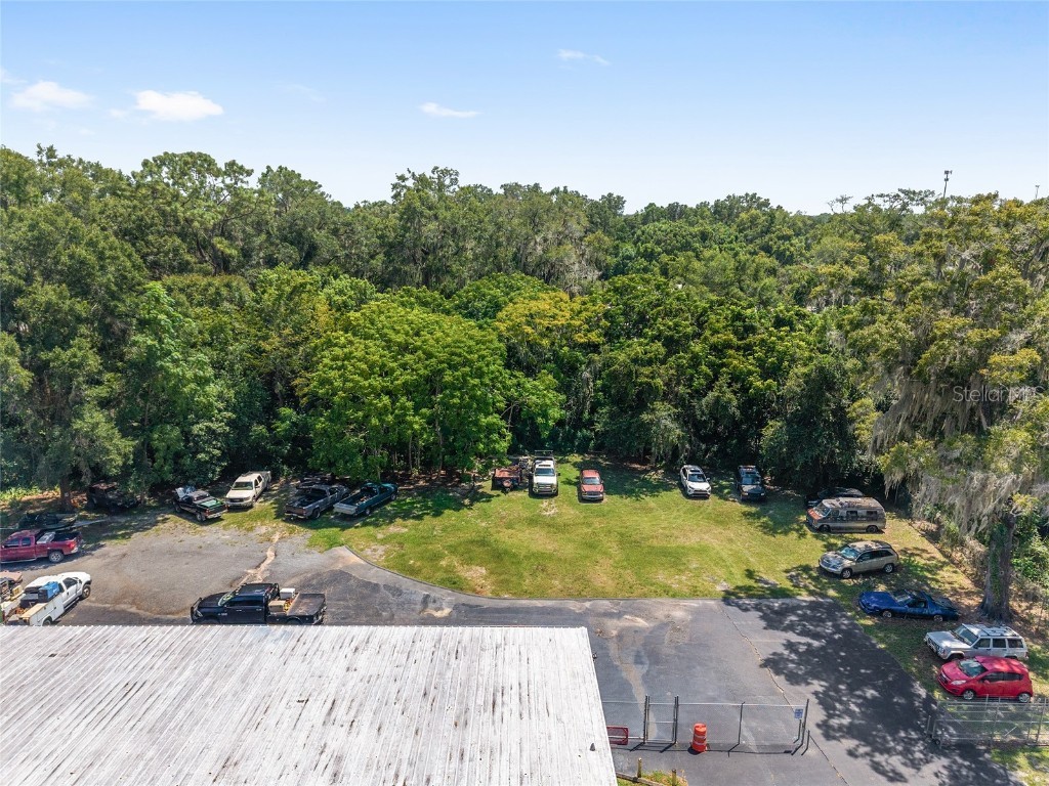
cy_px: 393
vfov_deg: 56.8
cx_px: 524
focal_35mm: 24
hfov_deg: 71.6
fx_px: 727
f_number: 1.8
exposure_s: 1/4000
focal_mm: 8.67
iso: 180
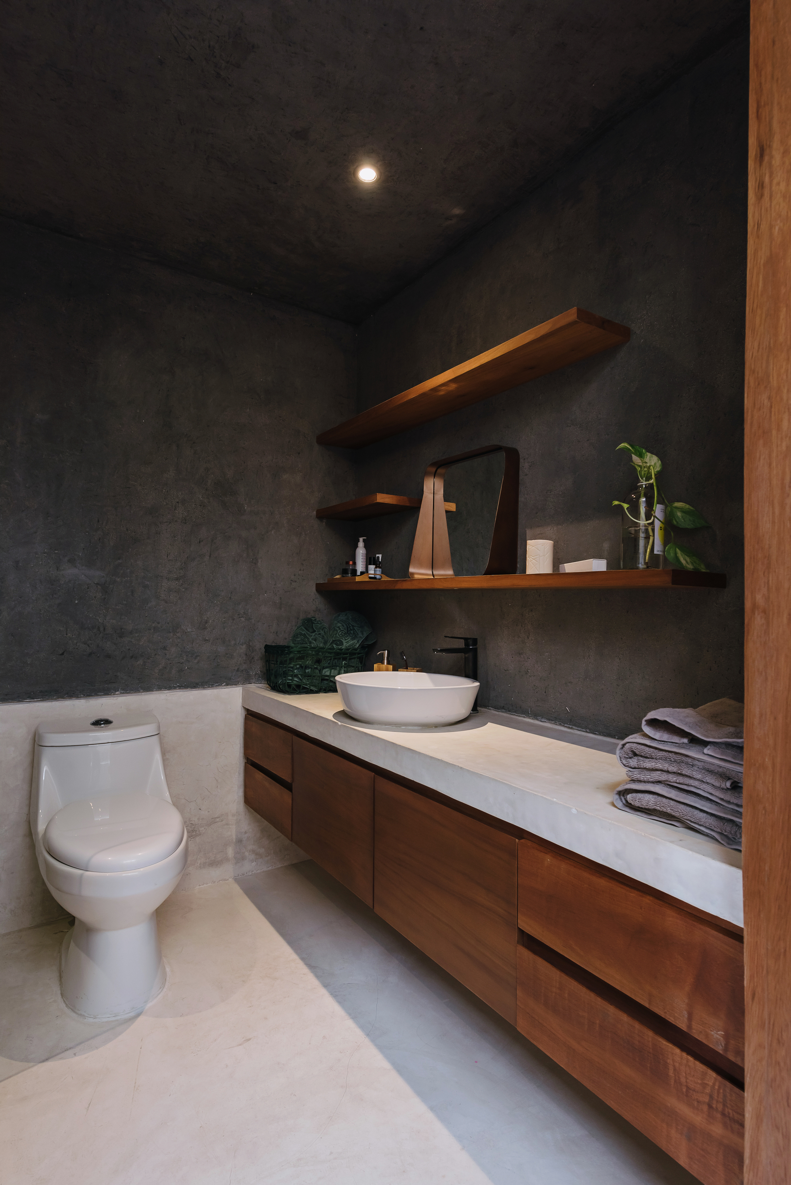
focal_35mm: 19
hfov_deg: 64.6
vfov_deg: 86.9
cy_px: 592
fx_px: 626
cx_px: 396
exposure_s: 1/10
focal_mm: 19
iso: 200
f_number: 8
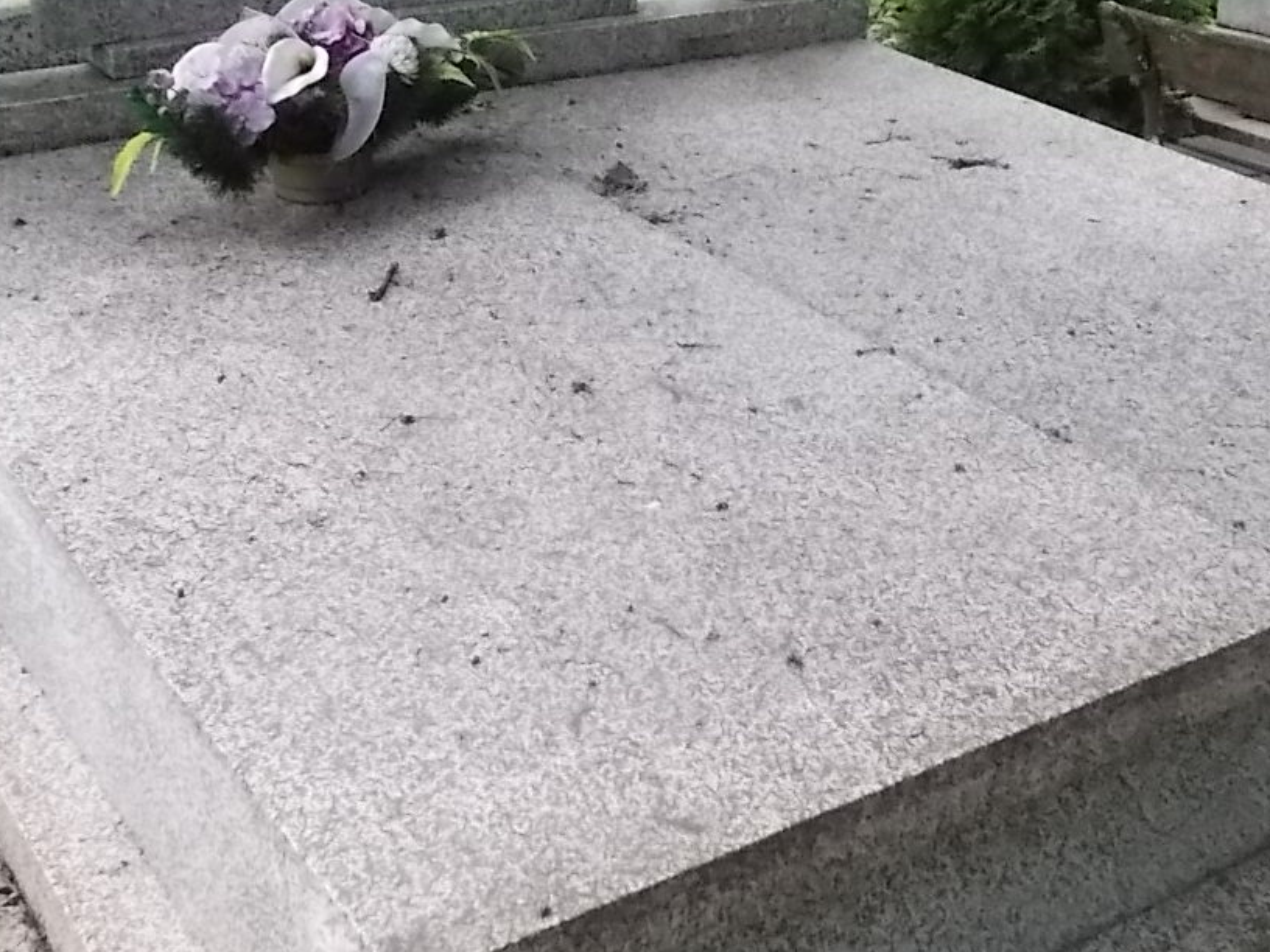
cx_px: 654
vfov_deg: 28.3
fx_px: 1871
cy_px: 285
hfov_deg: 37.5
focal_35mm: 51
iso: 400
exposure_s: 1/100
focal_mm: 4.6
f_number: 8
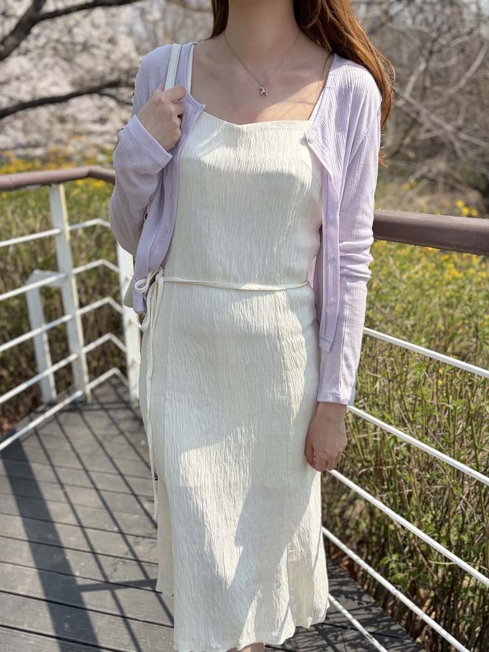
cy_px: 326
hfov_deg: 53.1
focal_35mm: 26
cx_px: 244
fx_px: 490
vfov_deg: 67.3
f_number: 1.6
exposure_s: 1/3623
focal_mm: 5.96
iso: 50
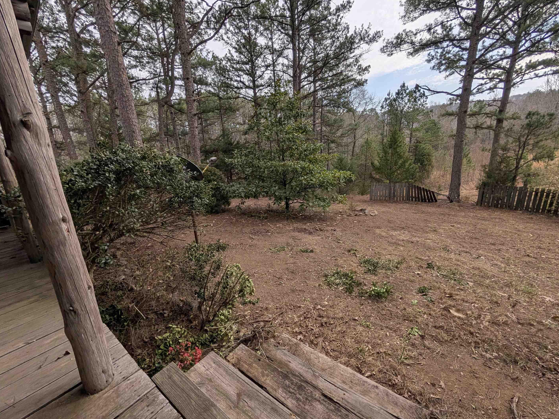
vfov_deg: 89.9
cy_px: 210
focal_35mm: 13
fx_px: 210
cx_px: 278
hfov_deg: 106.2
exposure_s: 1/2786
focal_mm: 2.02
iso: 51
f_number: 1.7
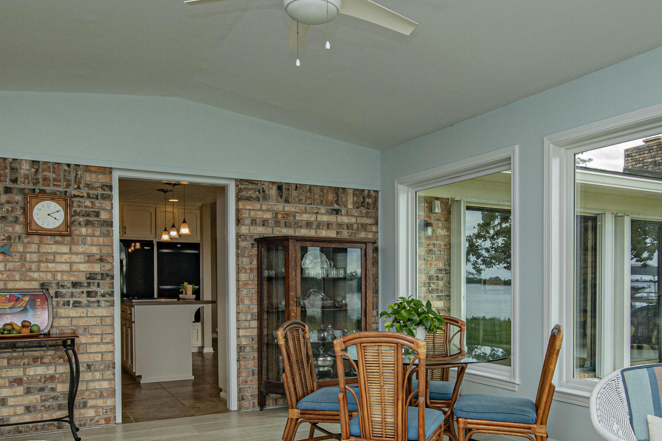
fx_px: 551
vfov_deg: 42.9
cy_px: 297
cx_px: 359
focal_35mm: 30
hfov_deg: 61.9
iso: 400
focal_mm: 10
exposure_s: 1/80
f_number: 8
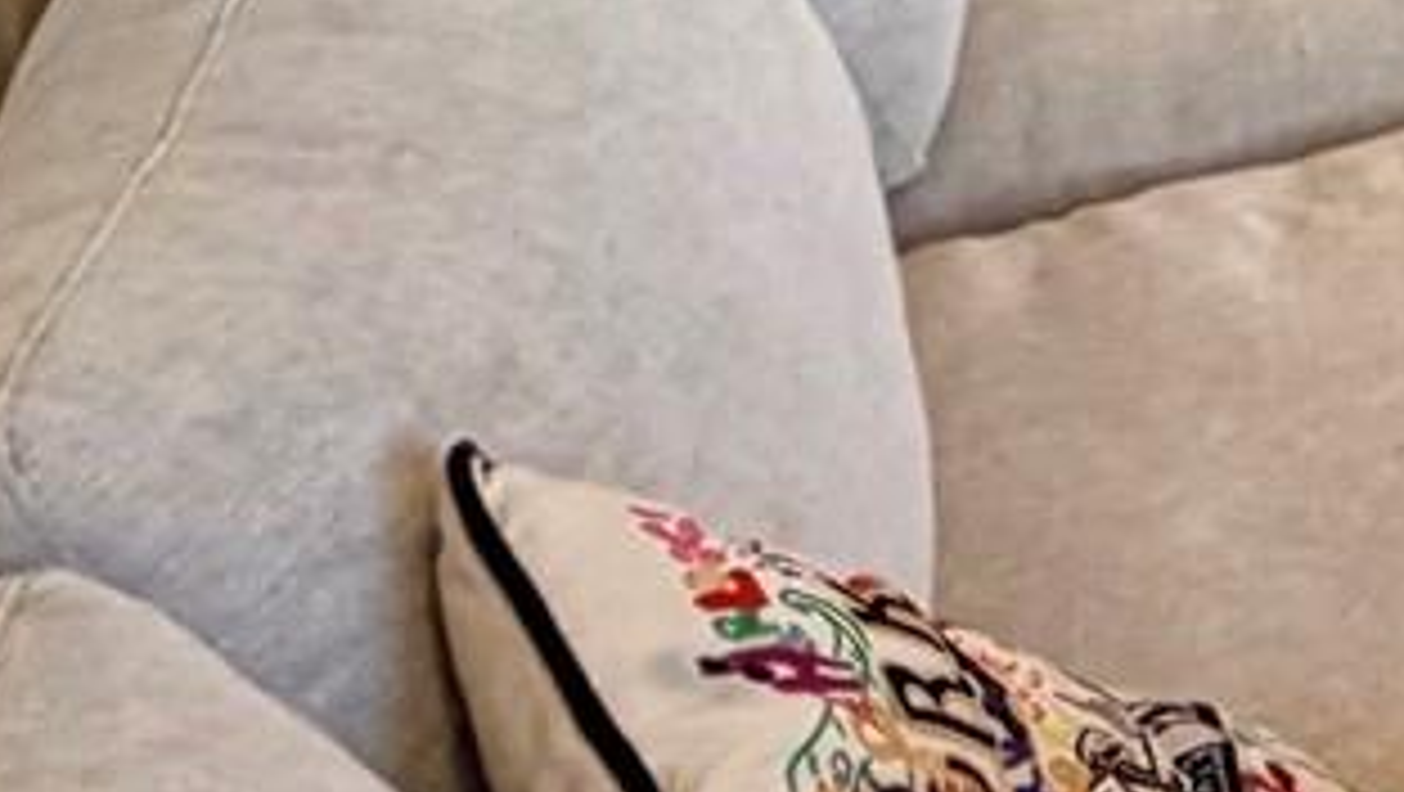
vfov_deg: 9.7
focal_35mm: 100
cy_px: -1462
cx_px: 2385
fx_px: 3725
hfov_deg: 17.9
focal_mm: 2.22
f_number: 2.2
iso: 250
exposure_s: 1/120
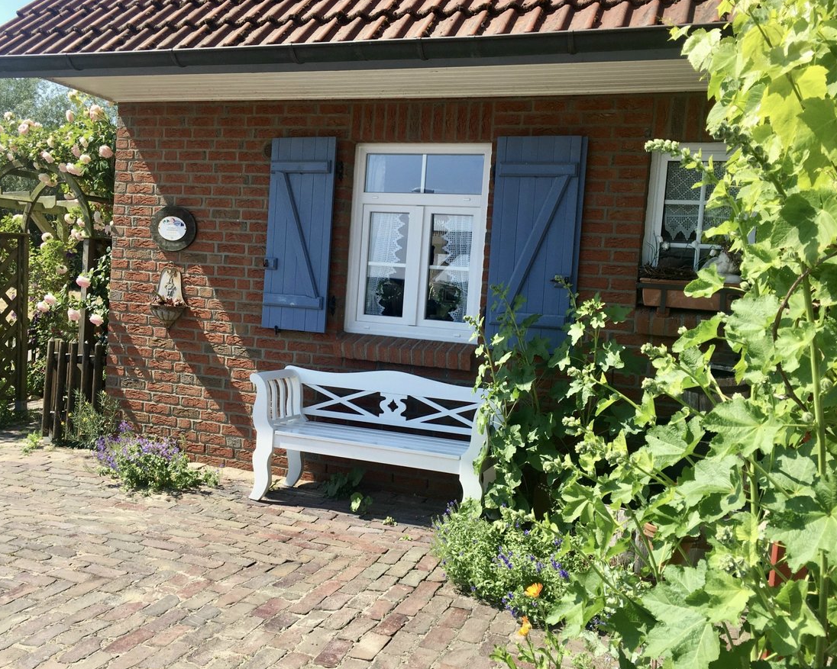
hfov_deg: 57.2
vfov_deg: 47.1
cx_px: 415
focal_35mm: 31
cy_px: 328
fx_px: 768
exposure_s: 1/739
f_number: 2.2
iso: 25
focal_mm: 4.15
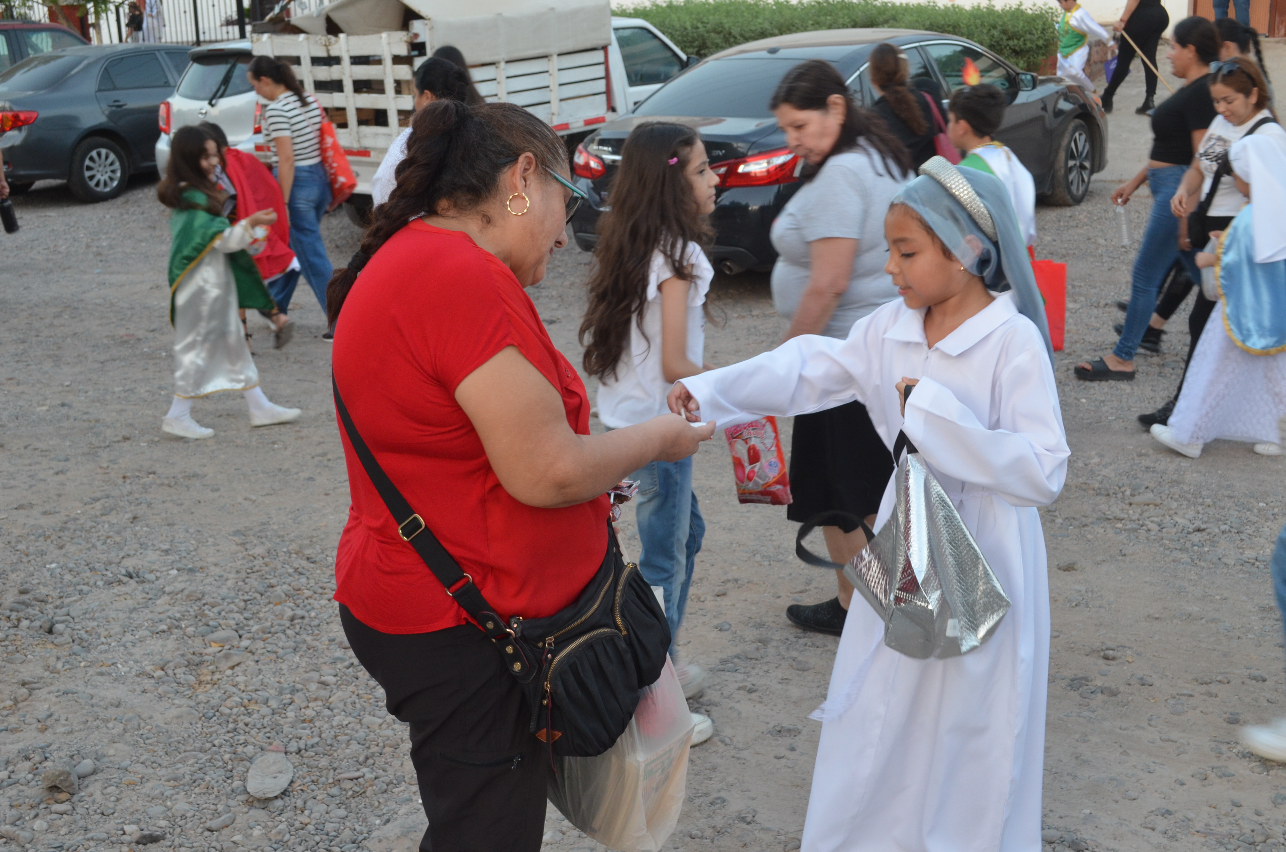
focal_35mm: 44
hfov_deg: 45.0
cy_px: 426
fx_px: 1551
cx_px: 643
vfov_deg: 30.7
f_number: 8
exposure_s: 1/50
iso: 800
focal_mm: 29
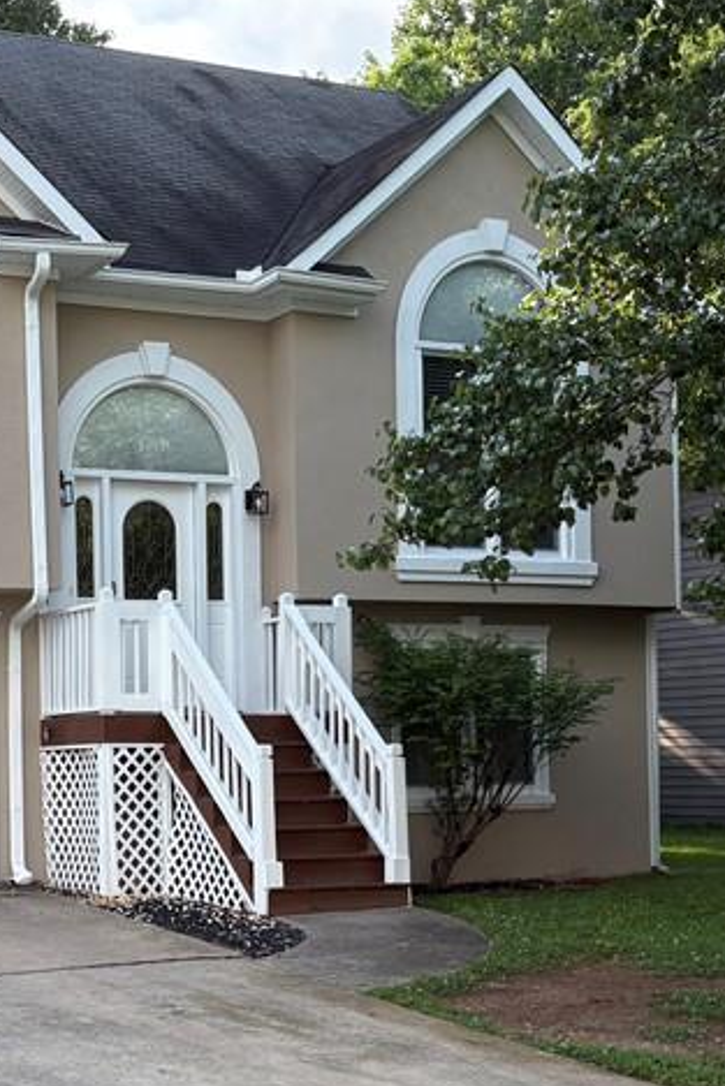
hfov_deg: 22.2
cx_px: 21
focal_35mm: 59
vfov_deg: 33.6
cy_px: 729
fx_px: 1781
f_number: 1.6
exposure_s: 1/791
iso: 50
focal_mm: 5.96
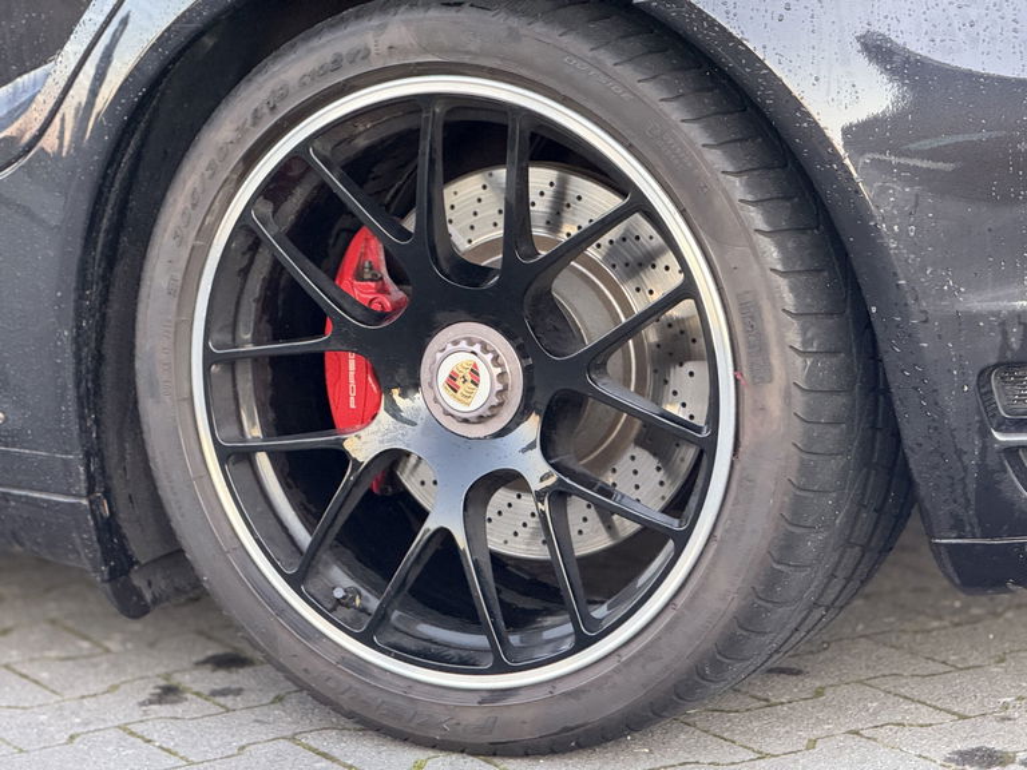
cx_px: 514
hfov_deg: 16.4
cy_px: 385
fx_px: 3560
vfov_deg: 12.3
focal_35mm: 120
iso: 640
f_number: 2.8
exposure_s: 1/60
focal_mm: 15.66
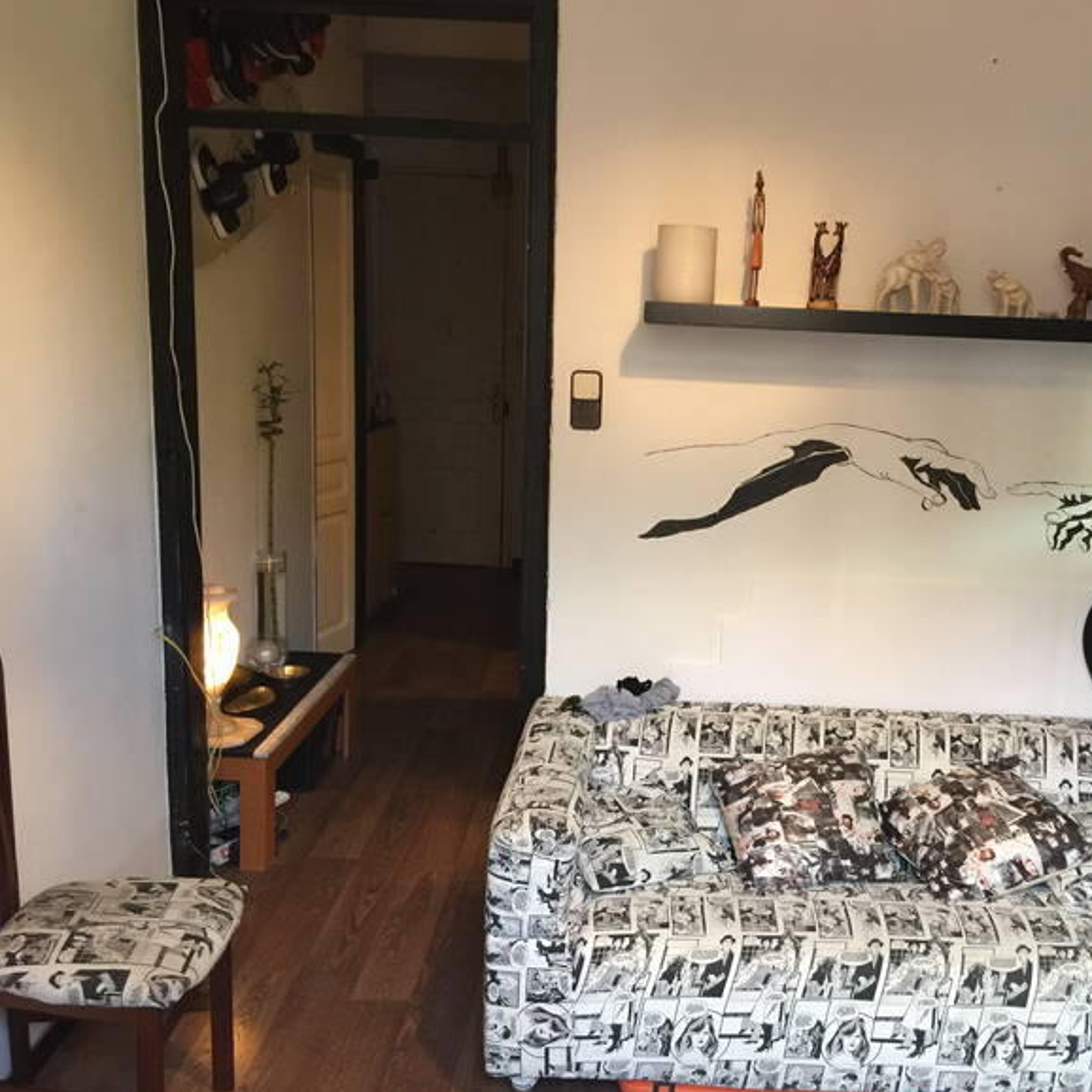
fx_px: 1249
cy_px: 557
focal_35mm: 35
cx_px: 654
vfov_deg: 47.2
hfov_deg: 47.0
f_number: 2.2
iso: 125
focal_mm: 4.15
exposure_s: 1/17
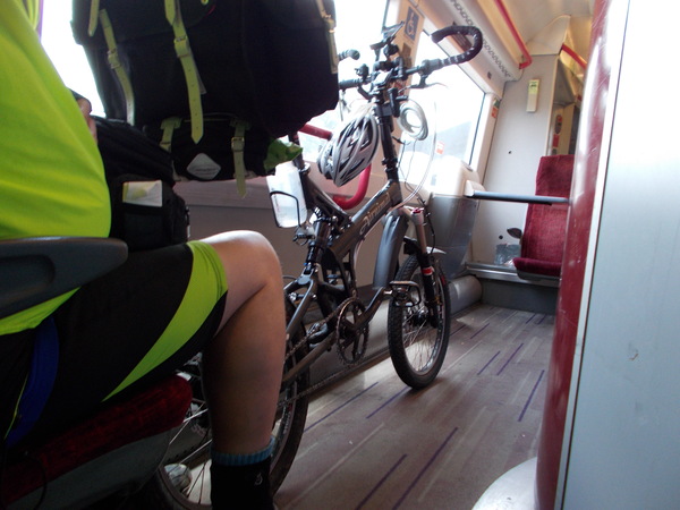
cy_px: 255
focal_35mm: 26
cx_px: 340
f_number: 3.2
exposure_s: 1/25
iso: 125
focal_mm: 4.6
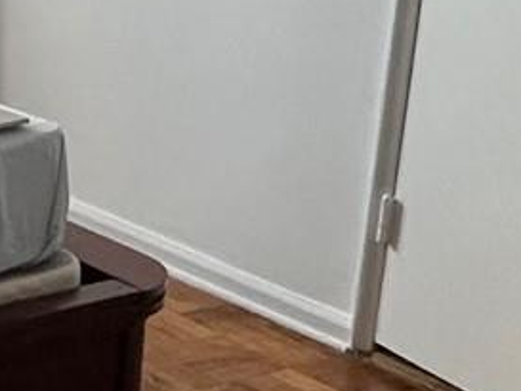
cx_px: -569
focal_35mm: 105
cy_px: 130
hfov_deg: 14.8
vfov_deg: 14.1
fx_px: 1581
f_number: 2.2
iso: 200
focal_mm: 2.22
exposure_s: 1/99
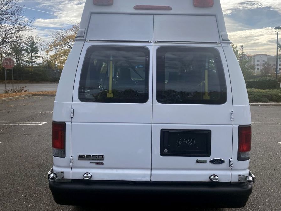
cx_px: 145
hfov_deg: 59.9
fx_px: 244
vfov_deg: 46.7
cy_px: 92
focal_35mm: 30
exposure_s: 1/3040
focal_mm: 4.25
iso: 32
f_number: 1.8
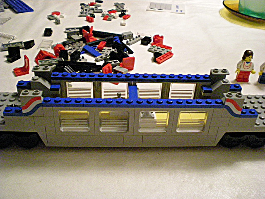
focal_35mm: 38
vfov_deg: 37.7
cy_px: 100
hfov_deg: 49.0
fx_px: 291
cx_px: 132
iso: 800
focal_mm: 6.3
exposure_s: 1/36
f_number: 3.1
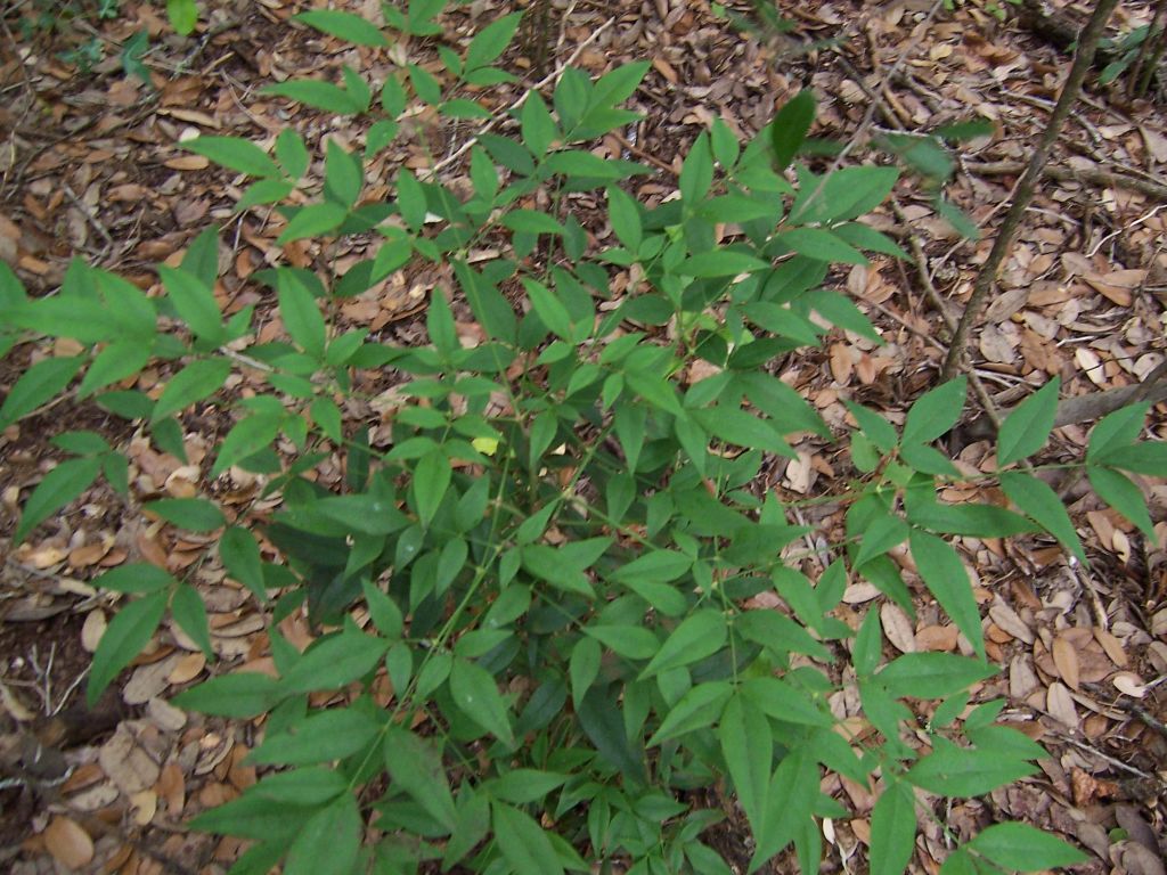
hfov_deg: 55.4
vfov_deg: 42.9
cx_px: 584
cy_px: 438
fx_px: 1113
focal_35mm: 33
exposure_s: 1/8
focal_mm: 5.5
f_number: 3.4
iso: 140
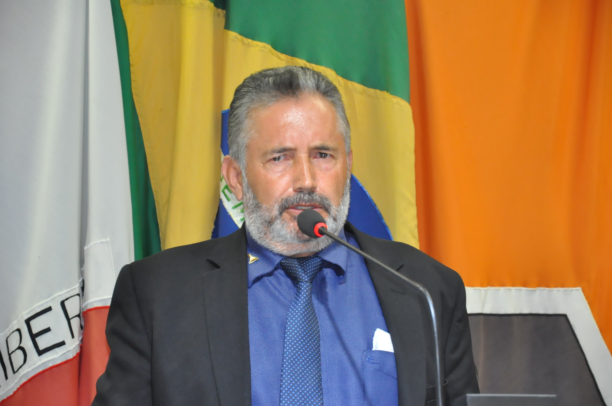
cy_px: 203
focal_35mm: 135
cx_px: 306
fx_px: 2292
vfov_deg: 10.1
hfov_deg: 15.2
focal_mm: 90
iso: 2000
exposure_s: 1/60
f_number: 5.6
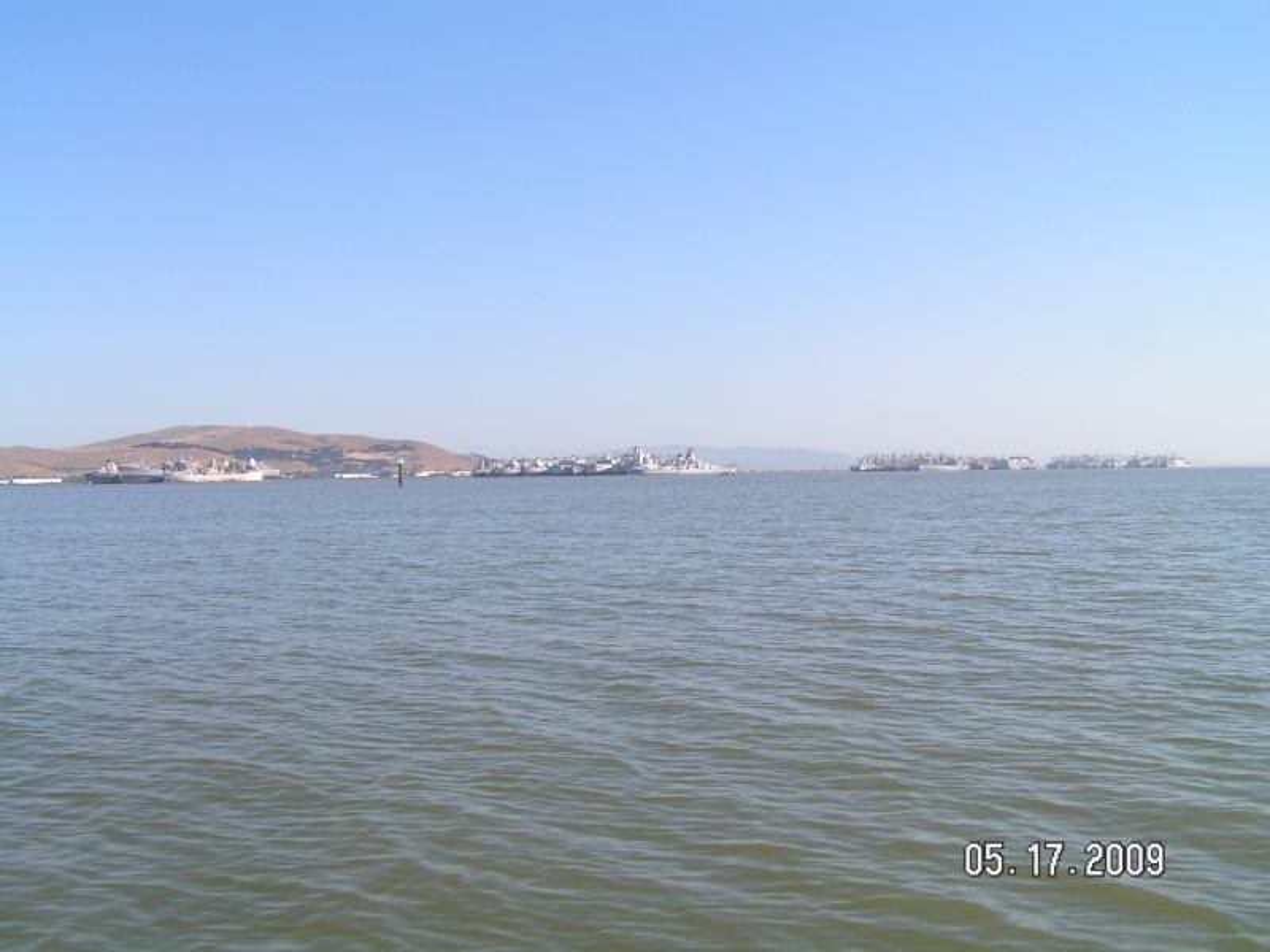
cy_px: 476
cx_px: 635
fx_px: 1394
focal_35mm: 38
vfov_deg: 37.7
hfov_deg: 49.0
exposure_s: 1/320
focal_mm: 6.3
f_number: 5.6
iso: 50
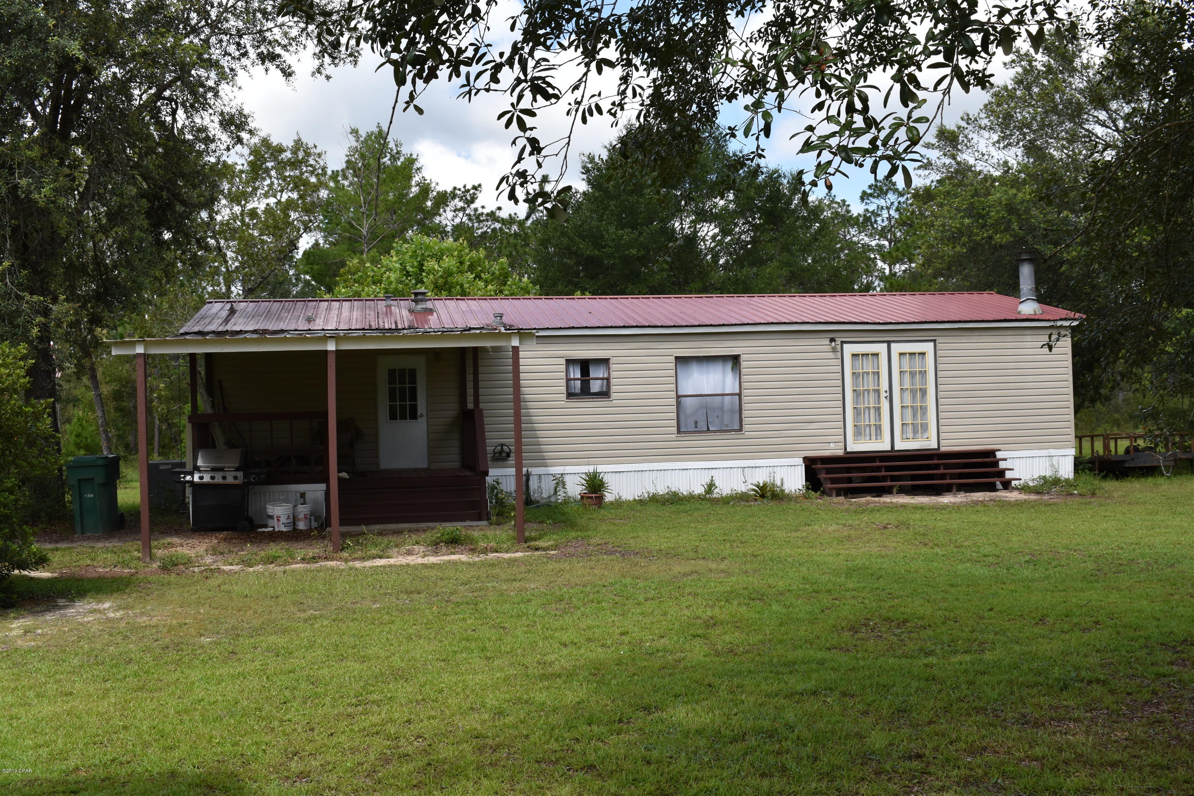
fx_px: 1293
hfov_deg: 49.6
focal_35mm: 39
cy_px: 398
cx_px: 597
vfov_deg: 34.2
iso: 200
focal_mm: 26
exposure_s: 1/320
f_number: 9
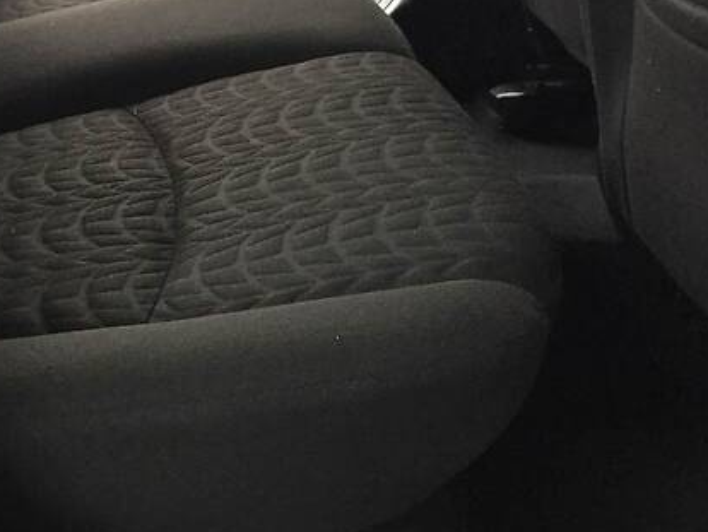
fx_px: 1146
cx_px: 168
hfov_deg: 33.6
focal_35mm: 56
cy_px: 176
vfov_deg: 26.0
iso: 250
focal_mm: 4.2
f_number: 2.2
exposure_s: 1/17
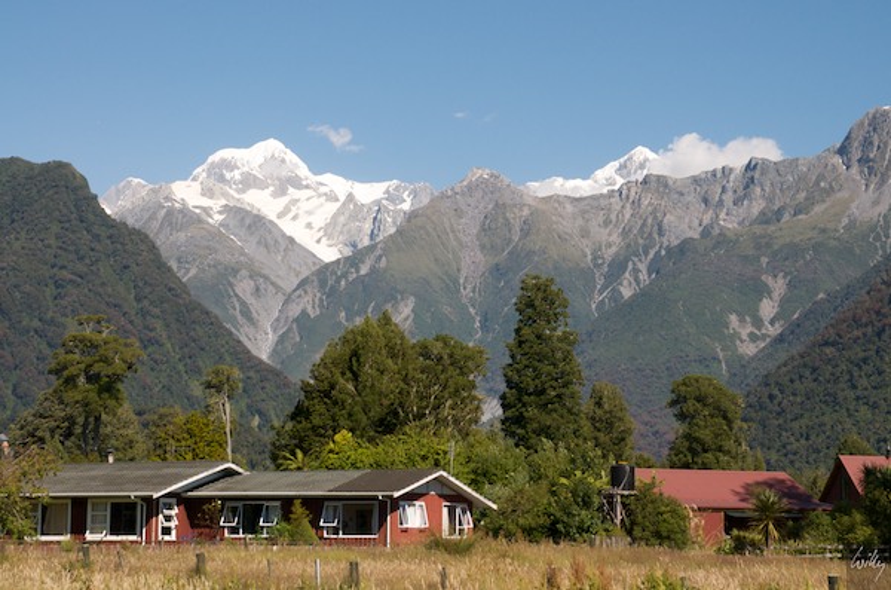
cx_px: 446
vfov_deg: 17.4
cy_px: 295
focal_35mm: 78
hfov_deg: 26.0
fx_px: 1926
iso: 320
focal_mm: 52
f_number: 11
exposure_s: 1/500
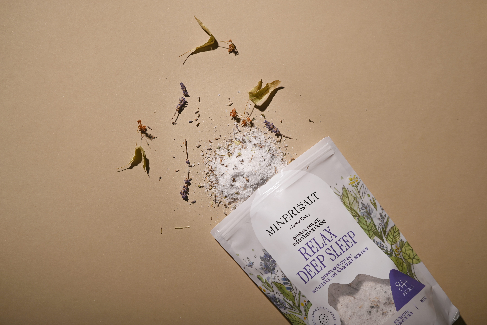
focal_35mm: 50
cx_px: 244
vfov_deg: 27.0
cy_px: 162
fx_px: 677
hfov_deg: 39.6
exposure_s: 1/160
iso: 100
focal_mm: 50
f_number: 3.5
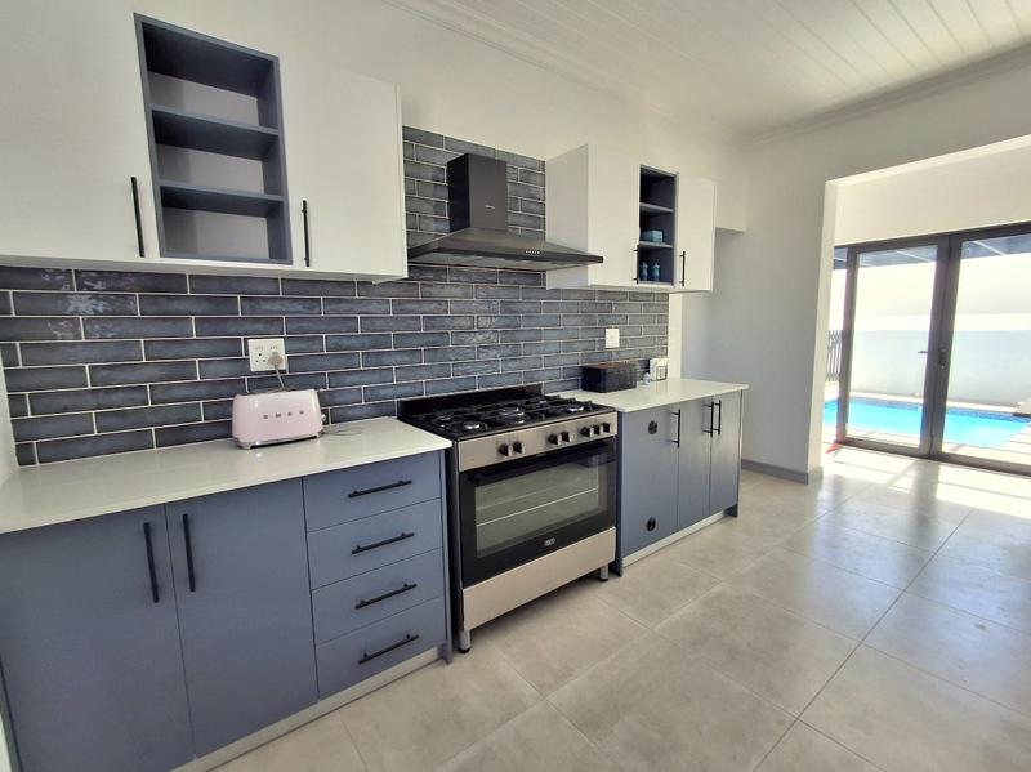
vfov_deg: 78.0
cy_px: 386
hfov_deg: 94.5
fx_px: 476
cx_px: 516
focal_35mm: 16
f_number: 2.2
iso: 40
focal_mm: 1.64
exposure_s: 1/185
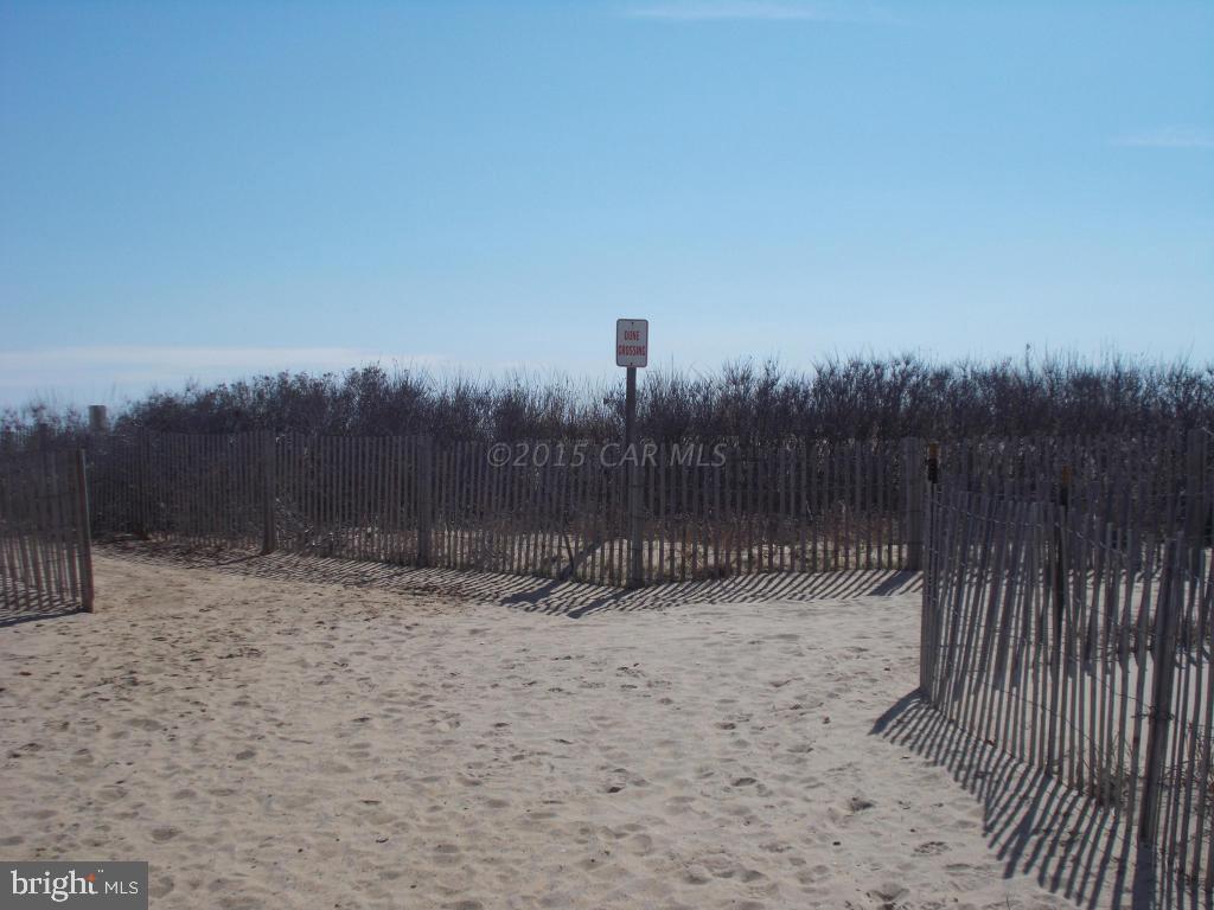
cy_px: 455
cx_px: 607
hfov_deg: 42.9
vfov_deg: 32.9
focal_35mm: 44
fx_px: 1543
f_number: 10.6
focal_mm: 7.9
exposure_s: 1/250
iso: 80
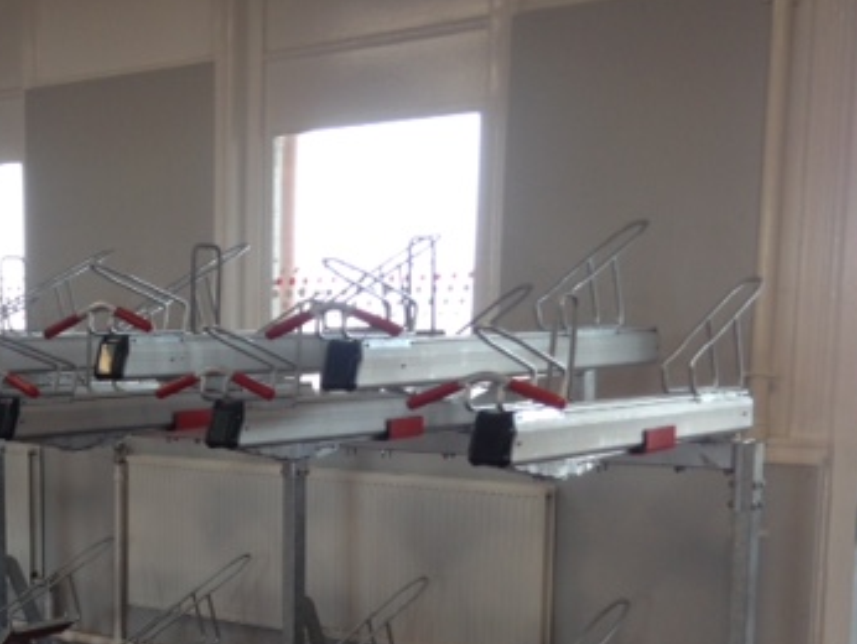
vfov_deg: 23.7
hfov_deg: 30.4
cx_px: 102
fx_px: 1511
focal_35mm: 61
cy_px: 503
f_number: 2.4
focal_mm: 4.12
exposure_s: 1/24
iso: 50
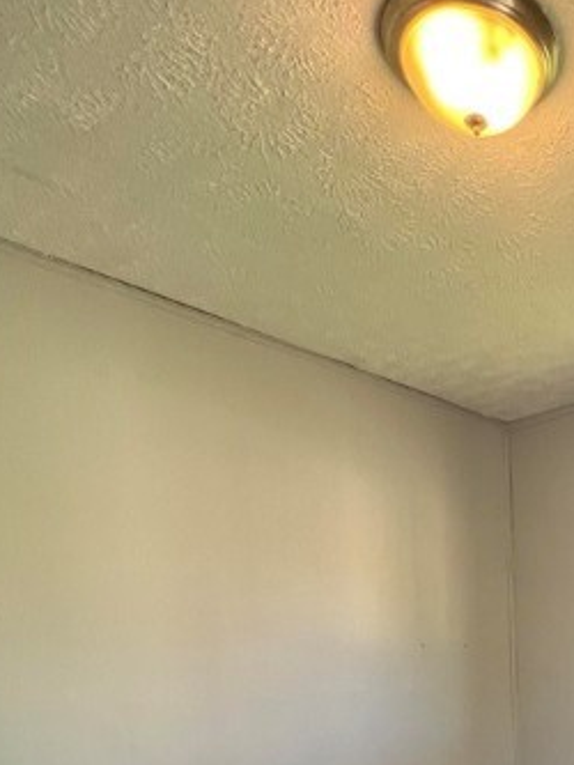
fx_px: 663
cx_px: 629
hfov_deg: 38.8
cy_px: 786
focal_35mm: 30
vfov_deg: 48.0
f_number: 1.8
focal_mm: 1.57
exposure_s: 1/120
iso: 125
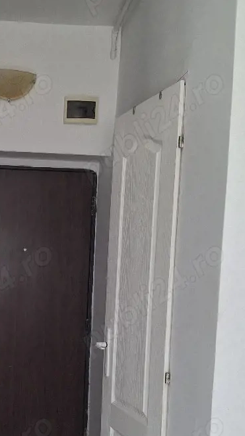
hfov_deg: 21.3
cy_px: 325
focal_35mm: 55
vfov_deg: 37.0
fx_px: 636
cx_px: 25
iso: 50
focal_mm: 4.69
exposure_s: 1/100
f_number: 1.8
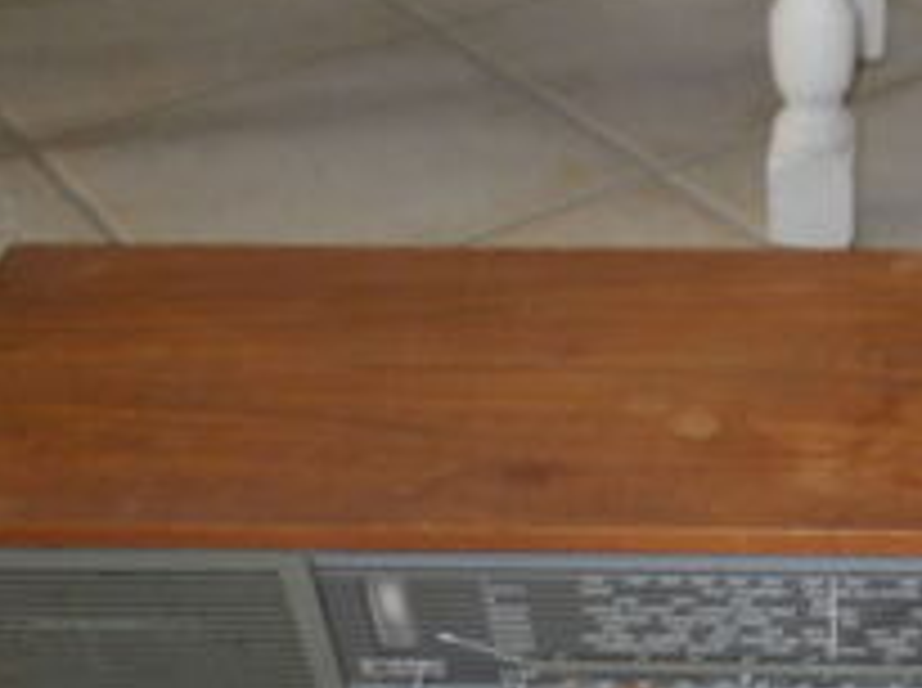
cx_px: 855
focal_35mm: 61
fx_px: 1622
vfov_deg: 23.4
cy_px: 603
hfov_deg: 30.2
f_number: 3.2
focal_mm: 4.6
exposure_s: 1/25
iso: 200
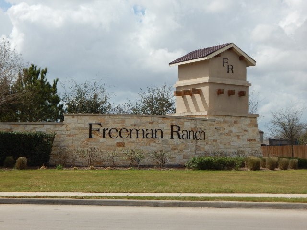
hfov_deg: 31.7
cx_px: 154
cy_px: 115
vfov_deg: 24.0
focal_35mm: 61
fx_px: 541
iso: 125
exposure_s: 1/500
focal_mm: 10.9
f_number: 7.9
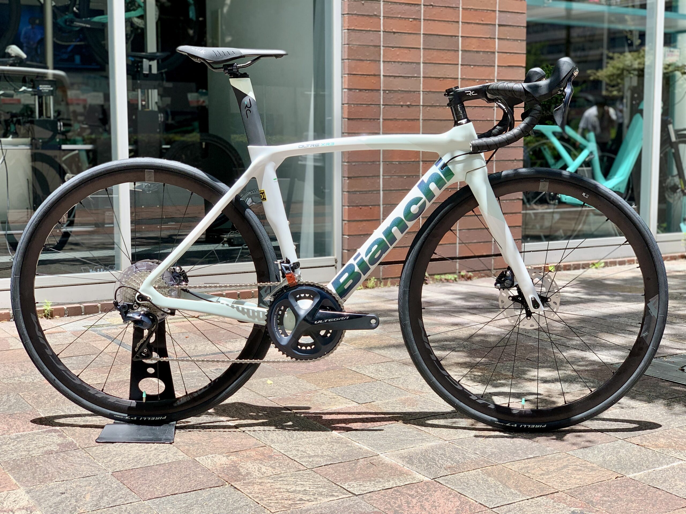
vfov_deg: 28.0
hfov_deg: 36.8
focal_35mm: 52
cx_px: 343
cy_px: 257
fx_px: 1031
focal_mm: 6
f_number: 2.4
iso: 16
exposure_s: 1/564
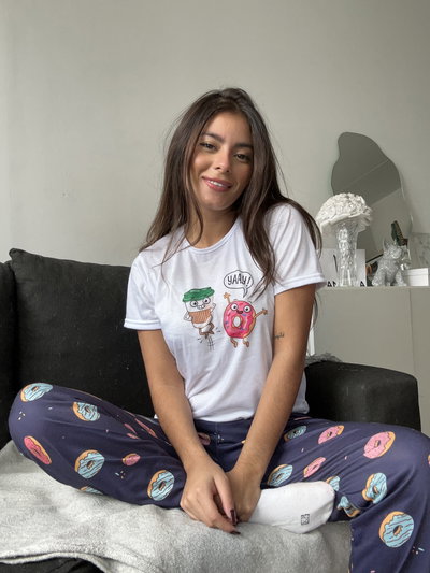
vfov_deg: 60.0
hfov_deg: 46.8
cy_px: 286
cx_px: 215
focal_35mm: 30
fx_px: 497
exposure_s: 1/60
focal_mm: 2.69
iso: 125
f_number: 1.9
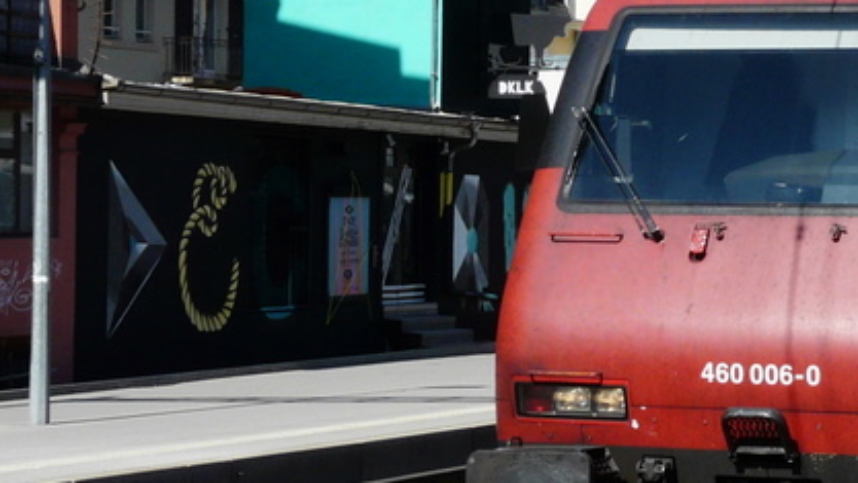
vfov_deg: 9.5
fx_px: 2913
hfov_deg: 16.3
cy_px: 218
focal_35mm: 128
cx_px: 924
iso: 100
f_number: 5.6
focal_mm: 8.1
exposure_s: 1/500
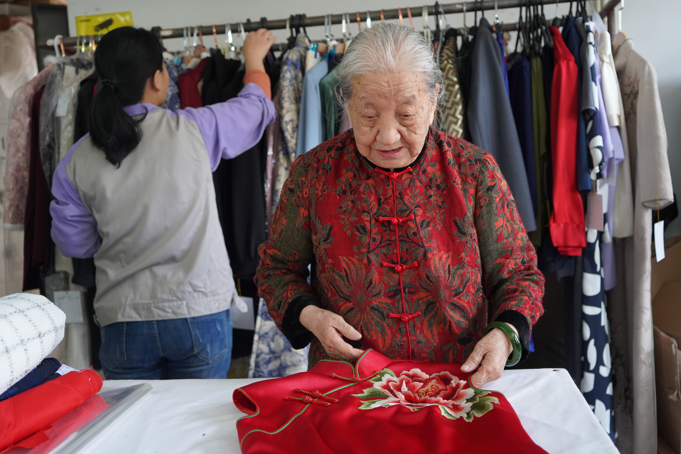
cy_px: 227
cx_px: 340
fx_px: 776
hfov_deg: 47.4
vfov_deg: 32.6
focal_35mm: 41
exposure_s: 1/160
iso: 2000
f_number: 4
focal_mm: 41
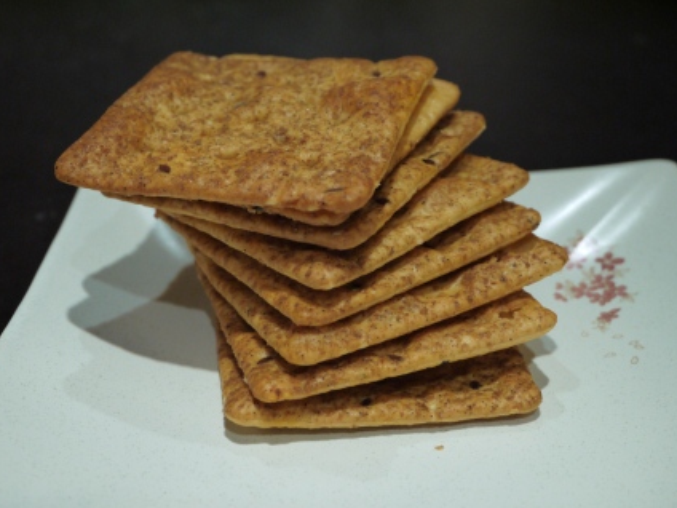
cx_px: 340
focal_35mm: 57
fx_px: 1115
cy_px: 256
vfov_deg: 25.7
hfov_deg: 33.8
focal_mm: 27
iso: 640
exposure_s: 1/60
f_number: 5.2
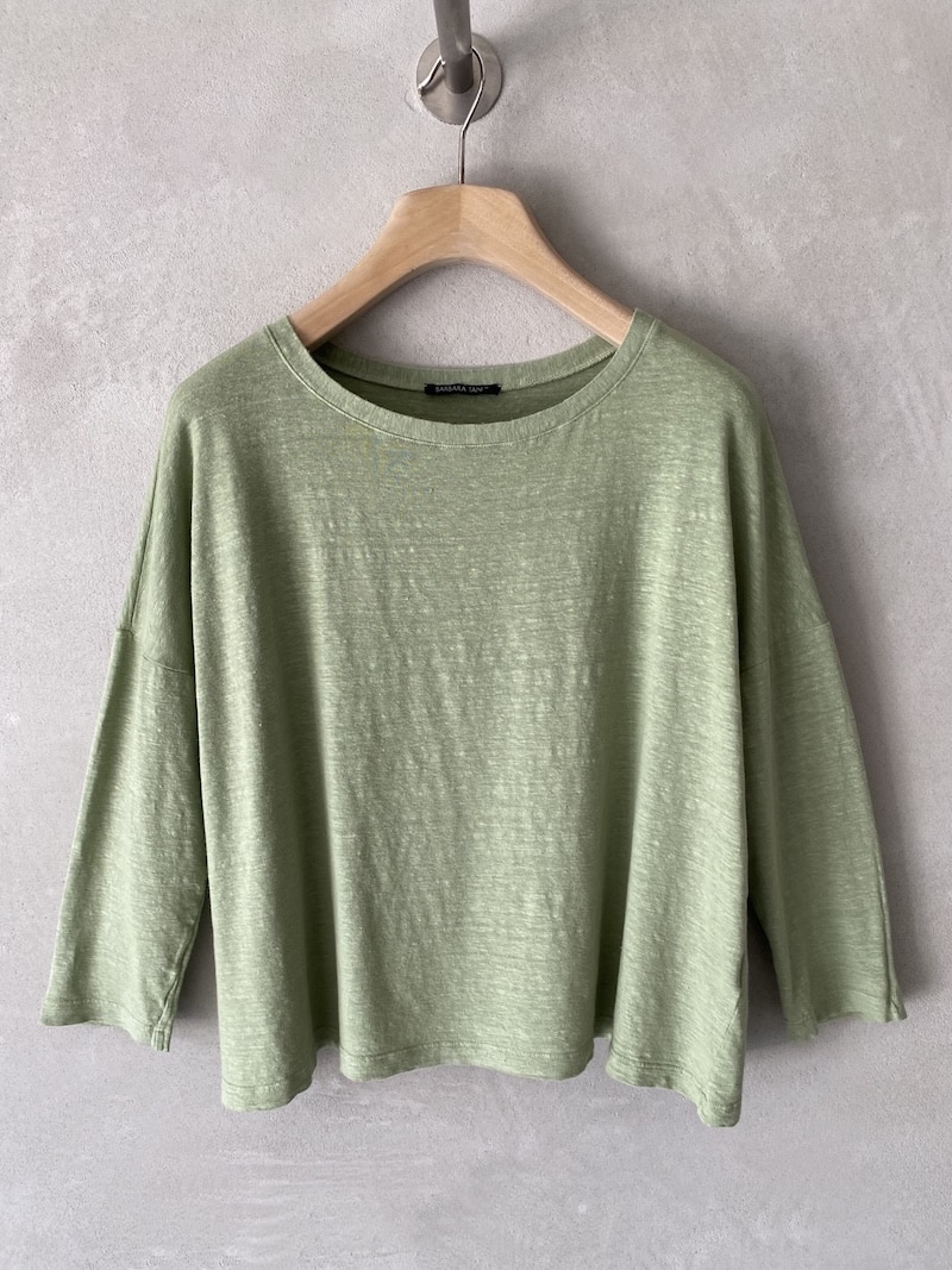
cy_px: 635
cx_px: 476
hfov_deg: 53.1
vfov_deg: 67.3
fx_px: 954
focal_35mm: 26
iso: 125
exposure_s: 1/121
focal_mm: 4.25
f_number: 1.8
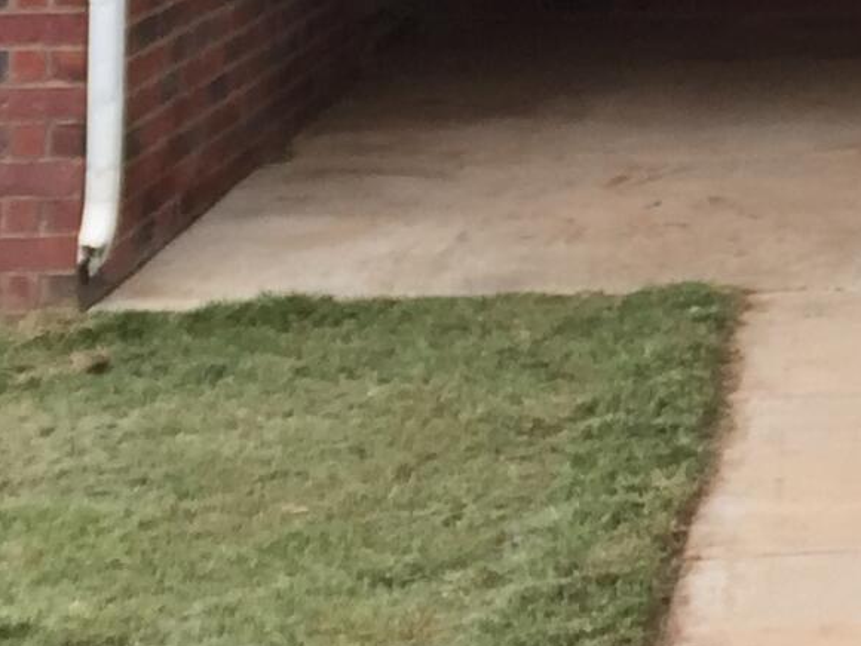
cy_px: -551
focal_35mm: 150
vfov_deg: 9.4
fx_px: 3731
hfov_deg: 12.5
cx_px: 1321
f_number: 2.2
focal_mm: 4.15
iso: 32
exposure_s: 1/534
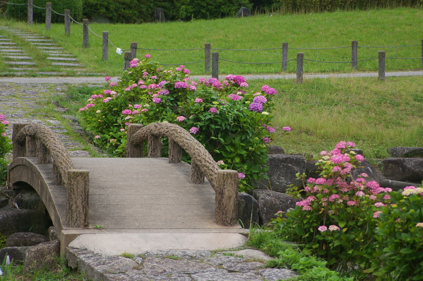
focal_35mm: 158
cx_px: 212
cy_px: 140
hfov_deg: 13.1
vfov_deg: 8.7
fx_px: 1848
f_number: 5.6
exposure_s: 1/125
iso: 400
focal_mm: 105
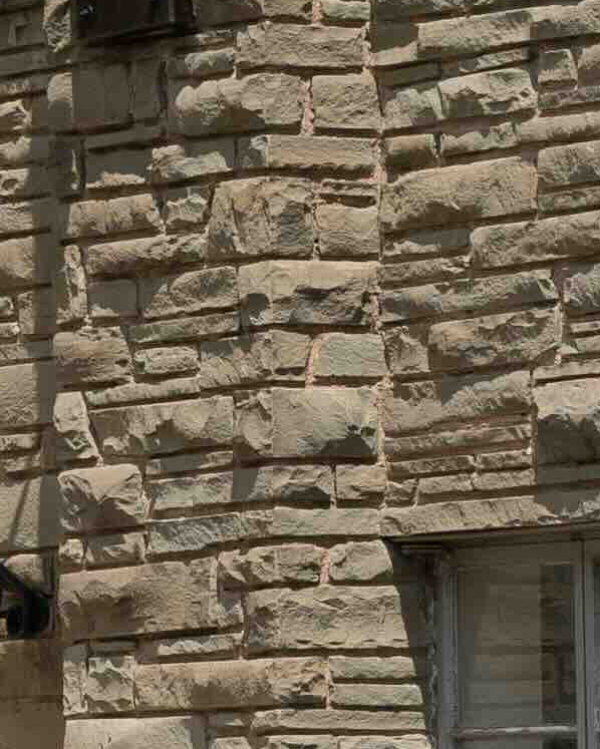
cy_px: 768
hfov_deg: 4.1
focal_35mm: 373
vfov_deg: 5.2
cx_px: -366
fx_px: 8276
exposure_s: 1/400
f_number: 6.3
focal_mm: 50
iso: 100
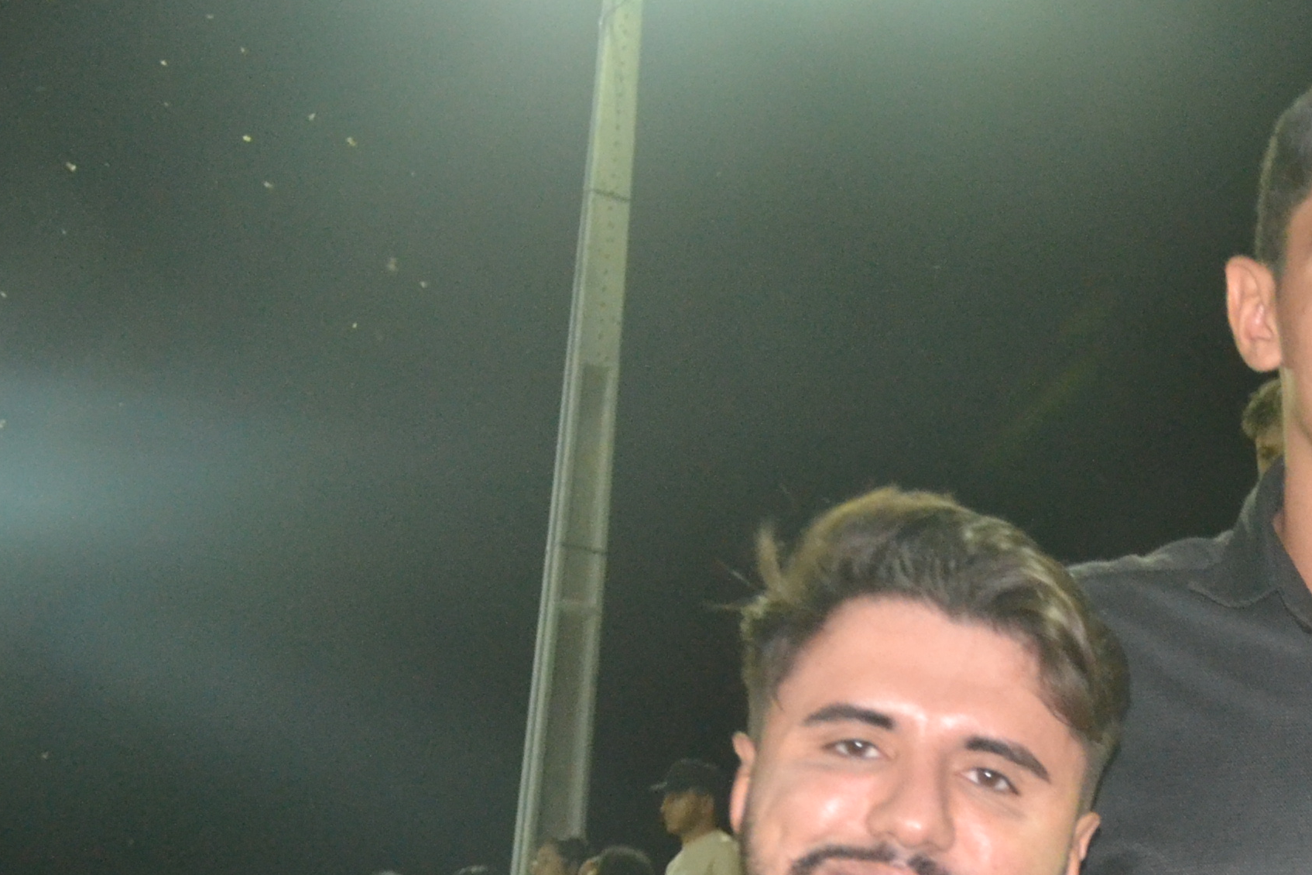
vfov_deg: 12.5
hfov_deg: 18.3
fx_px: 3863
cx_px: 1587
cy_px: 1108
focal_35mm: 106
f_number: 4
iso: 2000
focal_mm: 26
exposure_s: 1/60
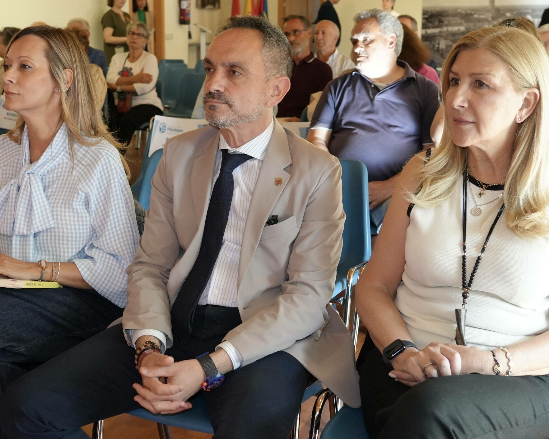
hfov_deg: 37.8
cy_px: 241
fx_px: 796
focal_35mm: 49
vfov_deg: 30.8
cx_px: 204
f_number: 4
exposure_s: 1/160
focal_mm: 24
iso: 2000
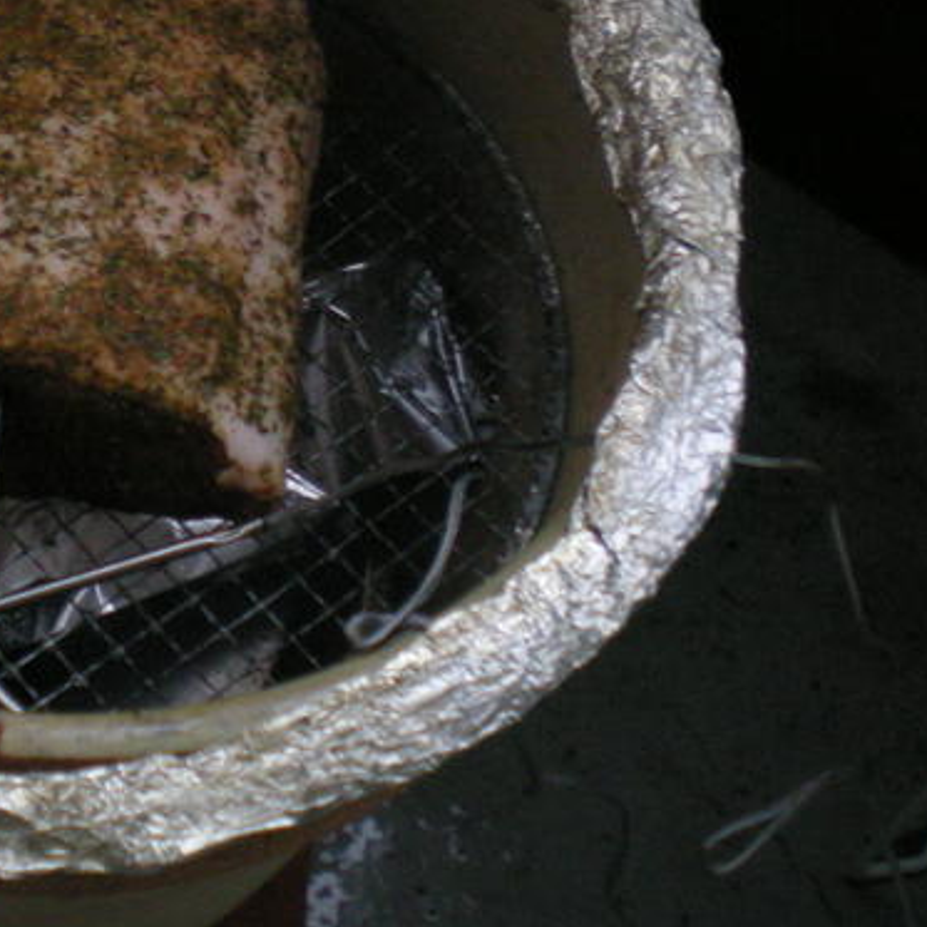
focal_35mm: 81
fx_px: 2454
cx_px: -30
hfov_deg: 20.6
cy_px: 198
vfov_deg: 21.2
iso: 254
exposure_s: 1/130
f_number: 3.1
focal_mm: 6.3
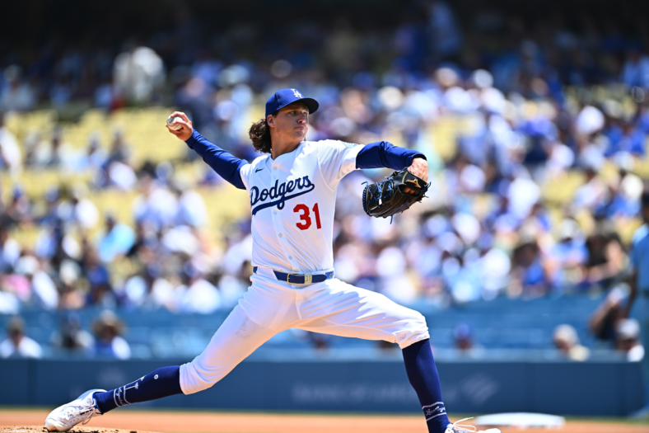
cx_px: 324
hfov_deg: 5.2
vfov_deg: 3.4
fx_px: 7209
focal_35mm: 400
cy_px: 216
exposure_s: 1/4000
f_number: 2.8
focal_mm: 400
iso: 500
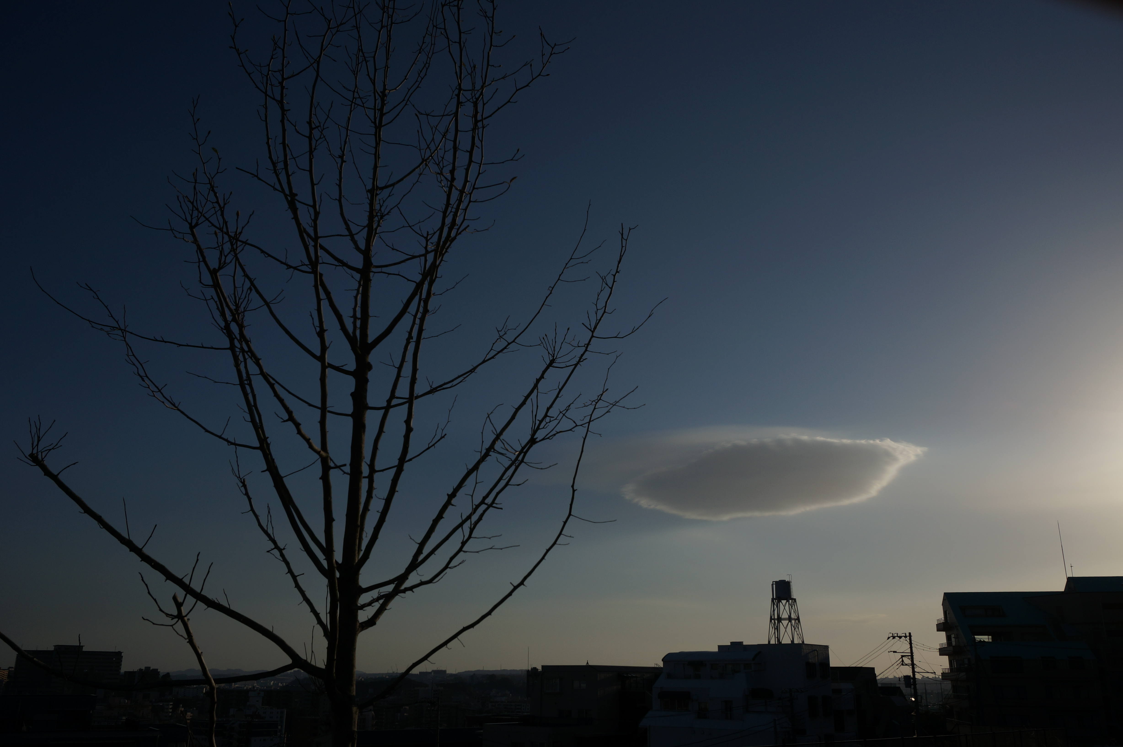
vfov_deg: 43.5
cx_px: 562
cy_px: 374
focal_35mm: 30
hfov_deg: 62.0
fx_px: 935
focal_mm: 20
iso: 100
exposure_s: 1/1250
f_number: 9
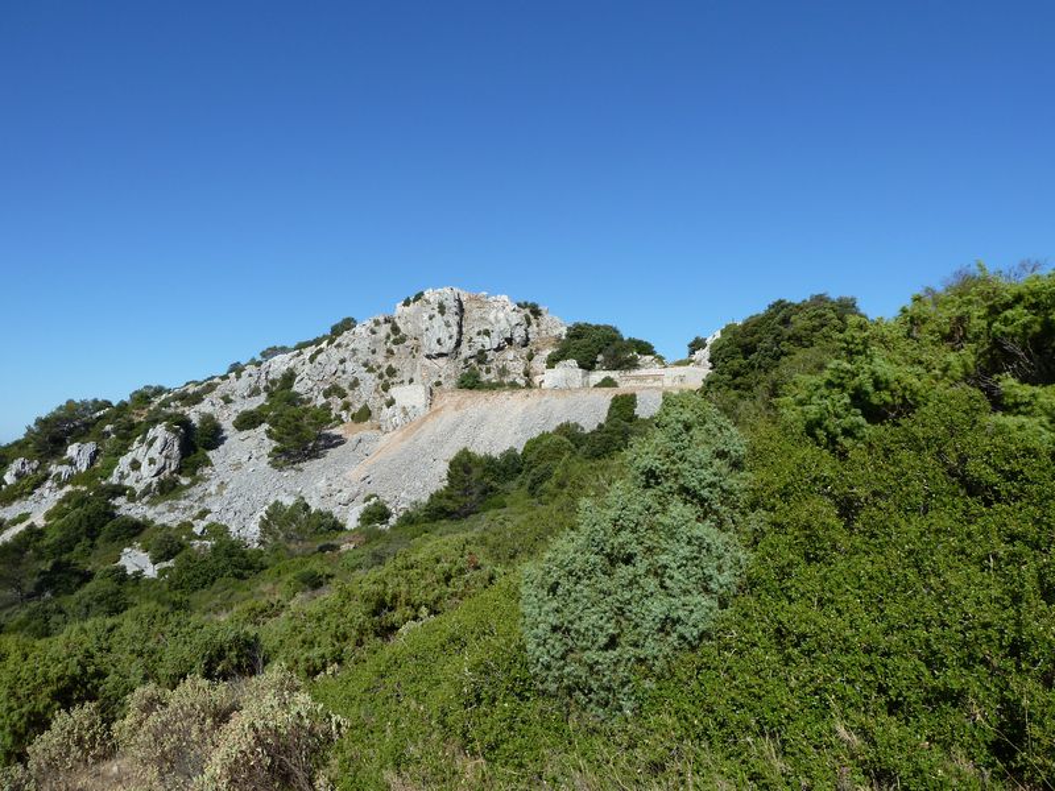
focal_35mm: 25
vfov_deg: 54.9
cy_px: 396
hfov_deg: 69.4
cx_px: 528
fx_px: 762
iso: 80
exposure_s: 1/500
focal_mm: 4.1
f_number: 5
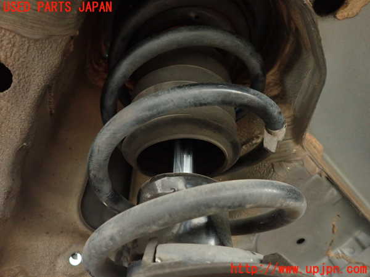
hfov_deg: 69.4
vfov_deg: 54.9
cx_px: 185
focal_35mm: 25
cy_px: 138
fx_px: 267
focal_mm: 4.5
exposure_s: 1/30
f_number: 2
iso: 800
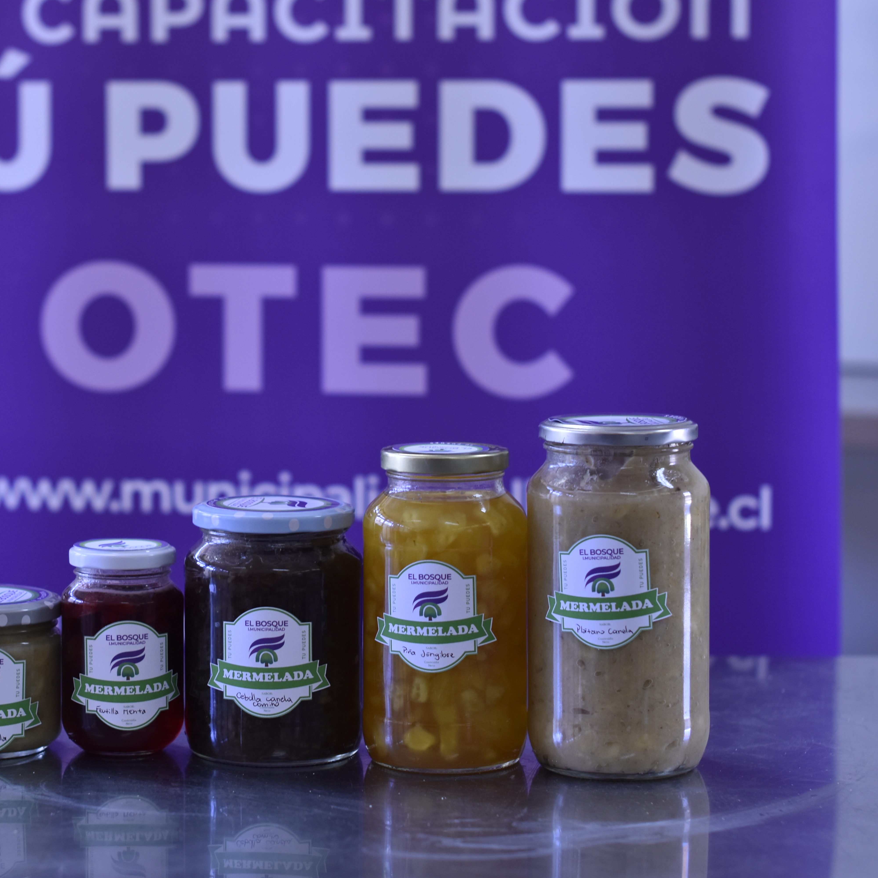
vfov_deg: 18.1
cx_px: 276
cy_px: 439
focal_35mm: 96
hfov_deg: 18.0
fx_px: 2755
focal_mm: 50
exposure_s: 1/125
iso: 200
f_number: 2.8
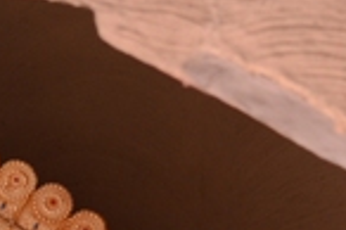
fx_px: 6154
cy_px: 439
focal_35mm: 641
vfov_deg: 2.1
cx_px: -123
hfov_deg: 3.2
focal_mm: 78
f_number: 4.5
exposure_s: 1/100
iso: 500
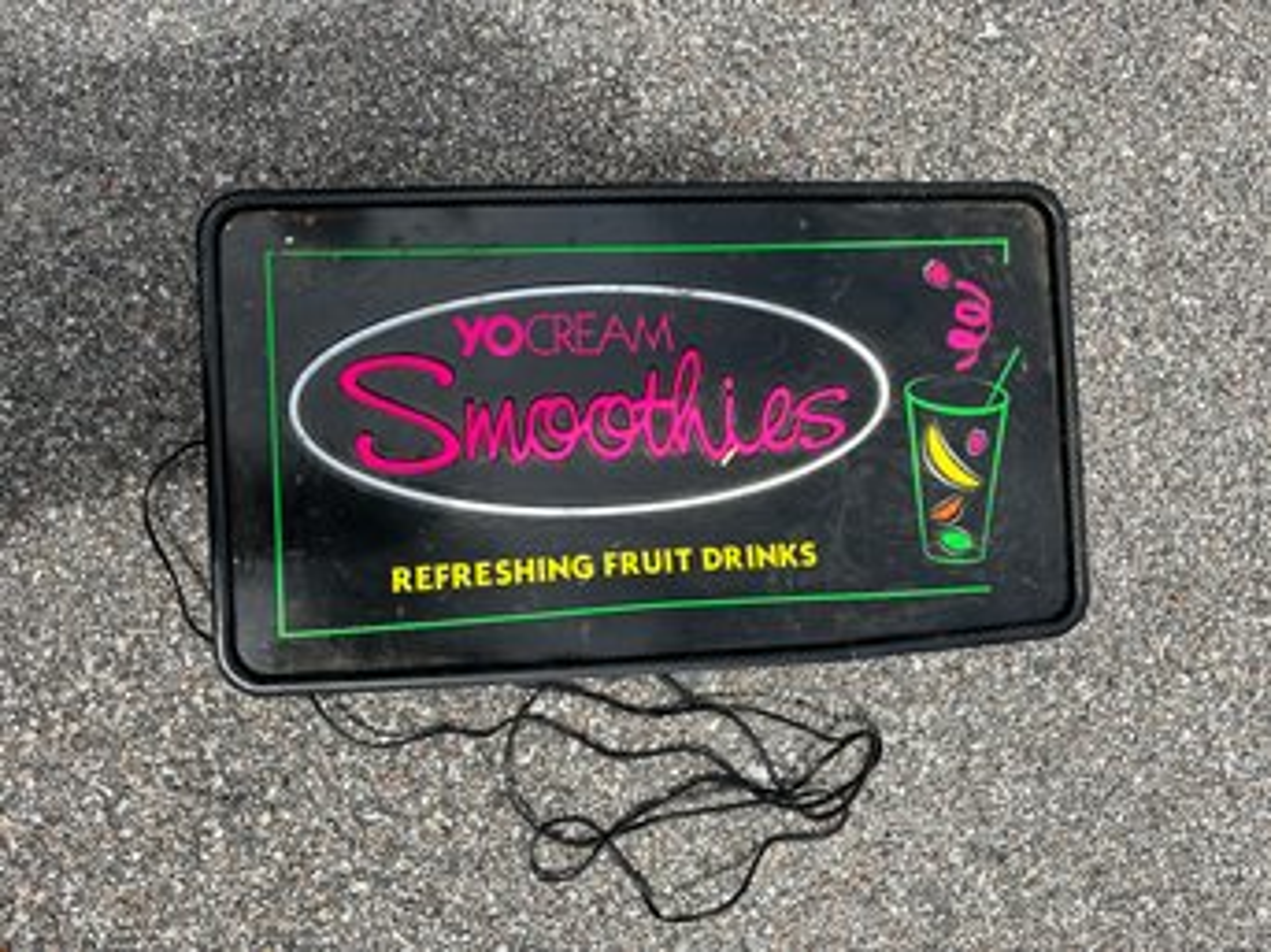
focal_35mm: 26
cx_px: 636
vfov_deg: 53.0
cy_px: 476
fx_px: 954
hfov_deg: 67.3
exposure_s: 1/2639
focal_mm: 5.96
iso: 50
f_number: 1.6
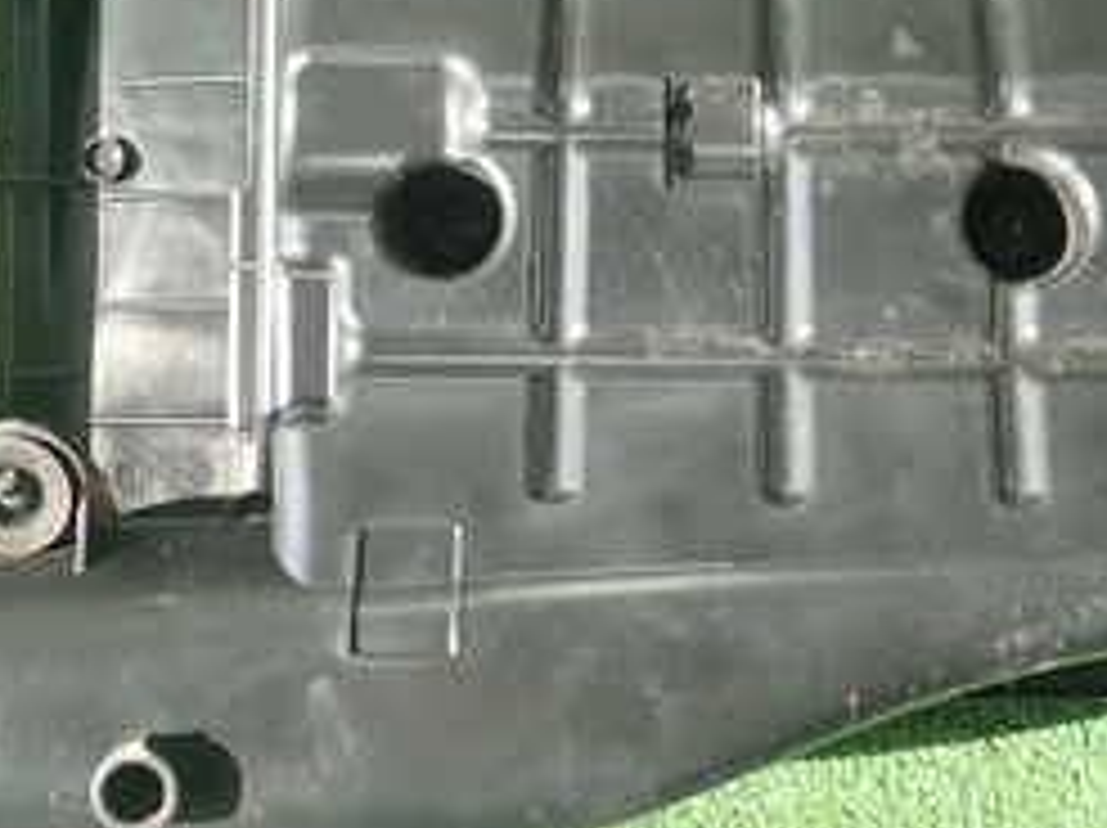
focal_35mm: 61
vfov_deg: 23.8
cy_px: 256
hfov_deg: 31.7
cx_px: 608
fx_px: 1949
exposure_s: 1/100
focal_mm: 4.5
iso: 100
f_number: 2
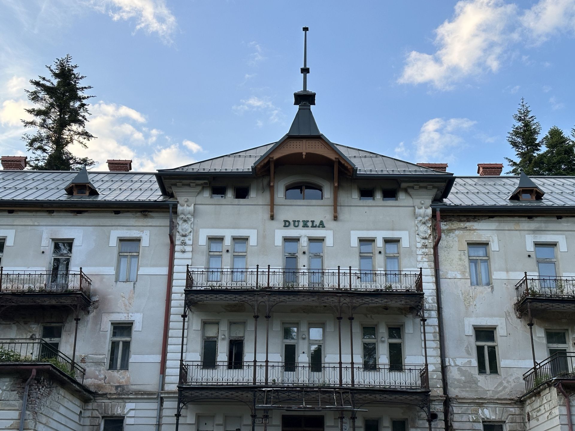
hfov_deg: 39.7
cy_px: 216
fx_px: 797
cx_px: 288
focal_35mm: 48
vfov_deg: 30.3
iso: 64
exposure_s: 1/767
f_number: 1.78
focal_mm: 6.86
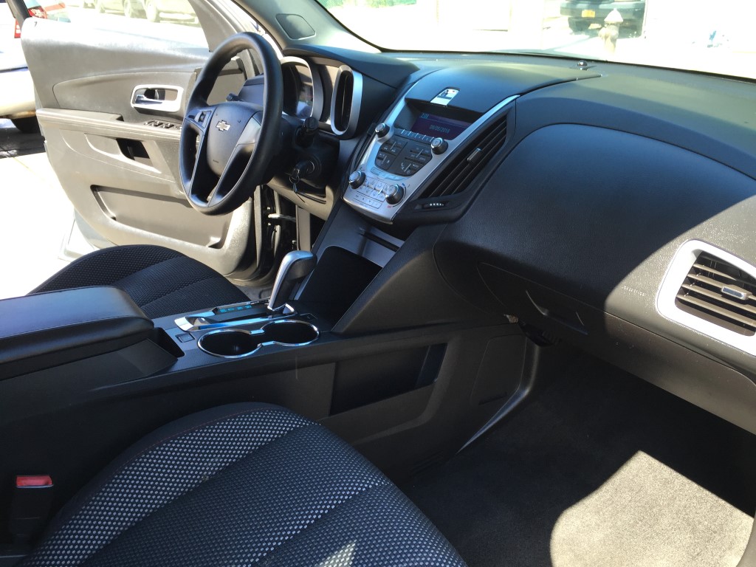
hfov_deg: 61.7
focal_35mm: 29
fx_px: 633
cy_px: 284
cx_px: 378
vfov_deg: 48.2
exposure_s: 1/120
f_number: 2.2
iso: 32
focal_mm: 4.15
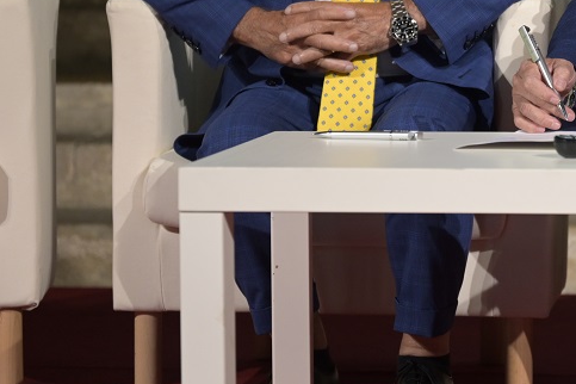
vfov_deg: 7.8
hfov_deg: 11.7
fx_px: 2784
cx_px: 522
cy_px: -47
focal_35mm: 174
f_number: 2.8
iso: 1250
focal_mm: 70
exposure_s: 1/400
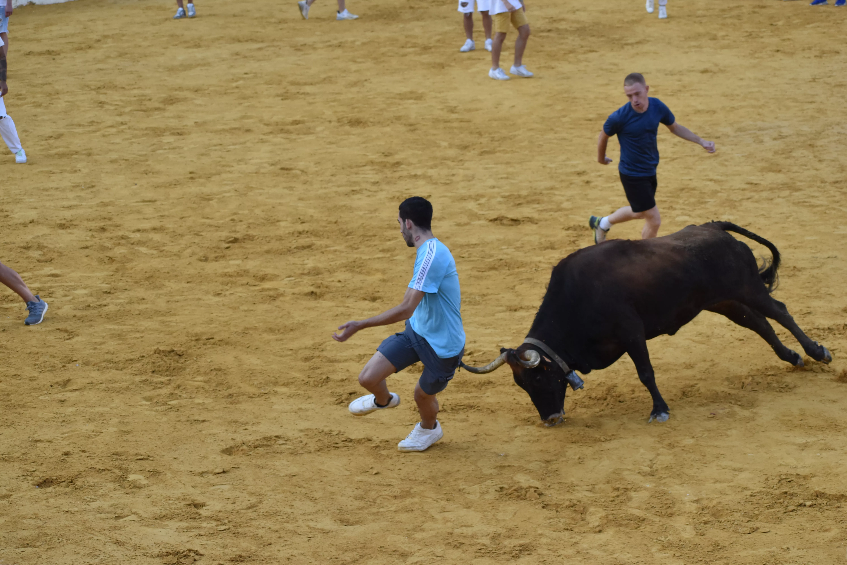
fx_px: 2753
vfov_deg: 11.7
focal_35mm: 117
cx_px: 424
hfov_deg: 17.5
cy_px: 282
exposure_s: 1/800
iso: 800
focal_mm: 78
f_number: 7.1
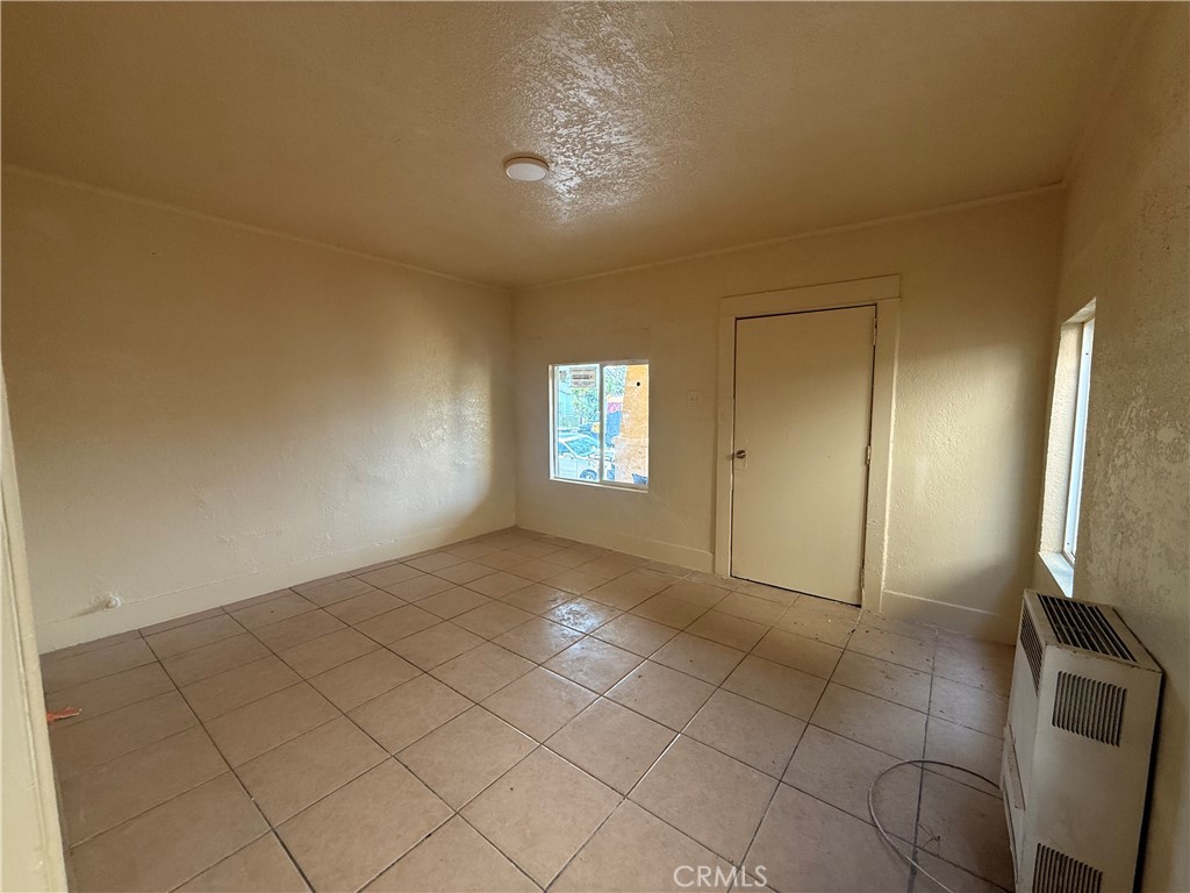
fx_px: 481
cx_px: 595
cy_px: 446
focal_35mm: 14
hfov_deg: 102.1
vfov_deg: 85.7
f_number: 2.2
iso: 160
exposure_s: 1/99
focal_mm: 2.22
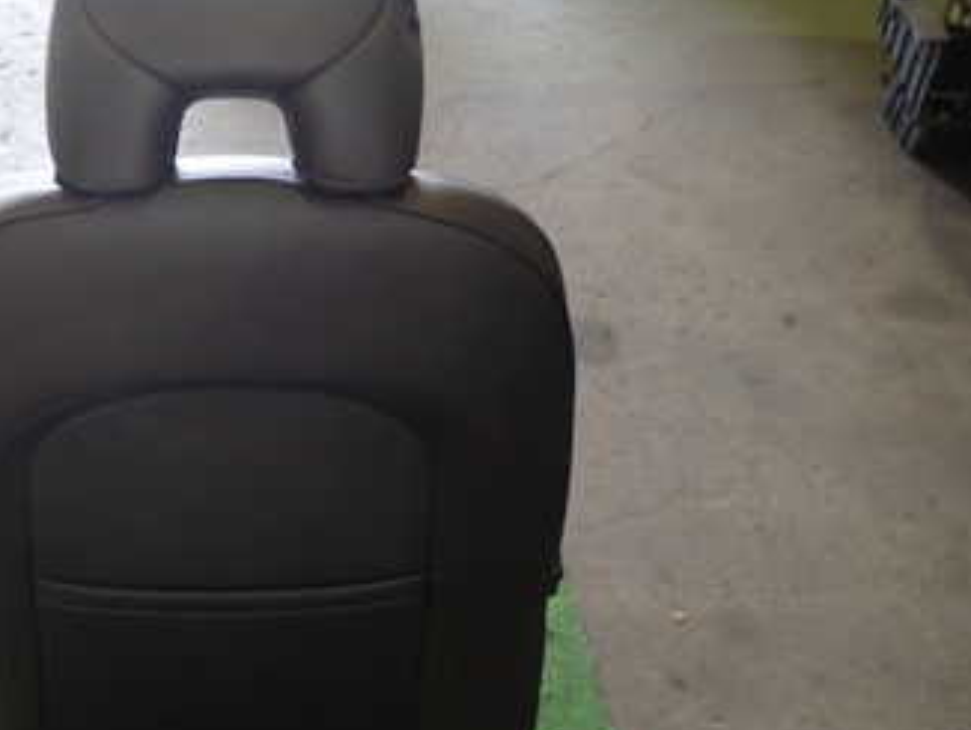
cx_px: 217
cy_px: 349
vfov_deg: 31.6
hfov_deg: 39.8
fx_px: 1291
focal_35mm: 46
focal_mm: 4.5
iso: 200
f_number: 2
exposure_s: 1/30
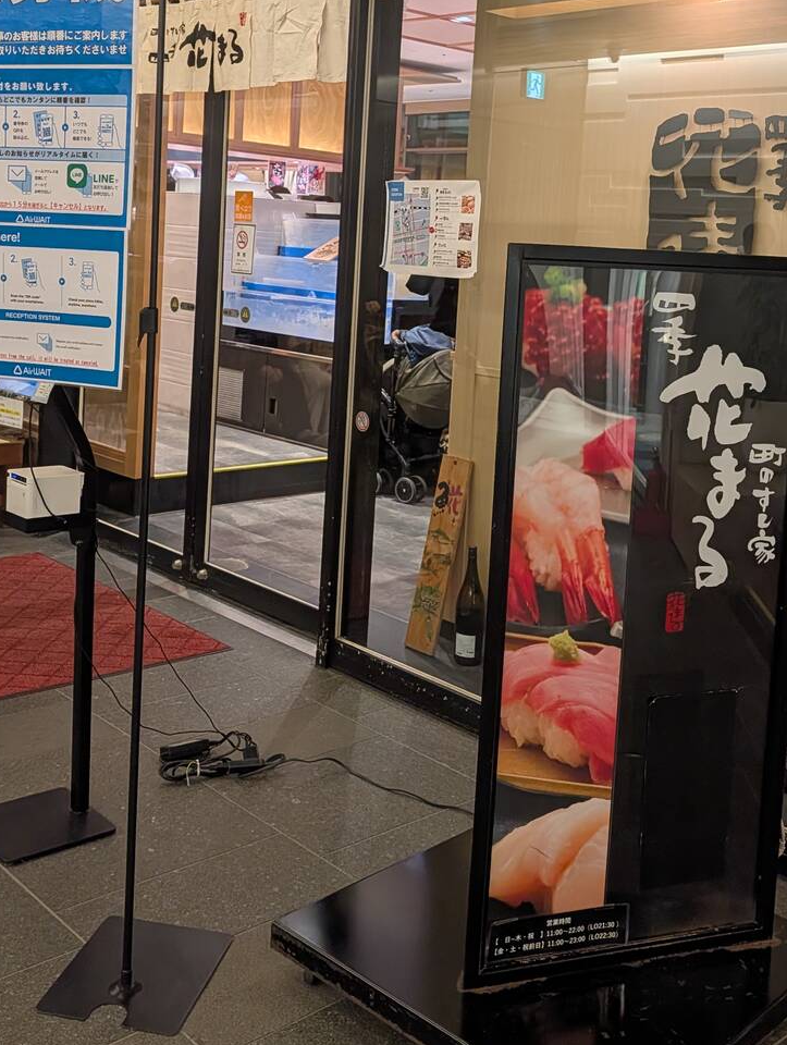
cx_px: 399
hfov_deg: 36.0
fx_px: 1209
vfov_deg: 46.0
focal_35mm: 40
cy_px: 343
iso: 30
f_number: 1.68
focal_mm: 6.9
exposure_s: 1/413
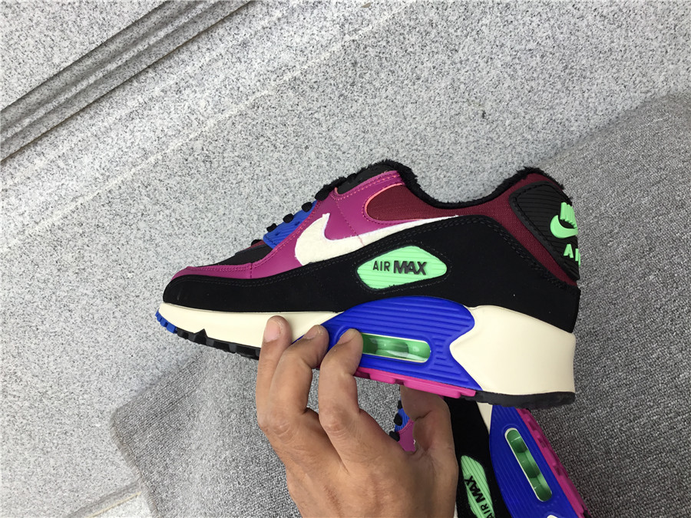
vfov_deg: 45.4
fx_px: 619
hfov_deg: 58.4
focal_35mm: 31
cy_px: 259
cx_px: 346
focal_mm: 3.3
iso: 25
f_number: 2.4
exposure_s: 1/109
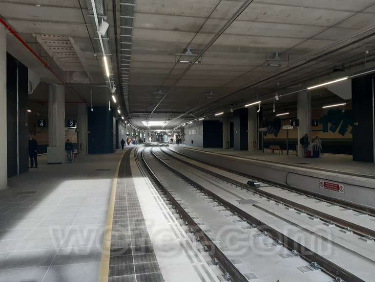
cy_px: 141
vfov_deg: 53.1
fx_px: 282
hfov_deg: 67.3
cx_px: 188
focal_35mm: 26
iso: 64
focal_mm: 3.92
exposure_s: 1/100
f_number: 1.7
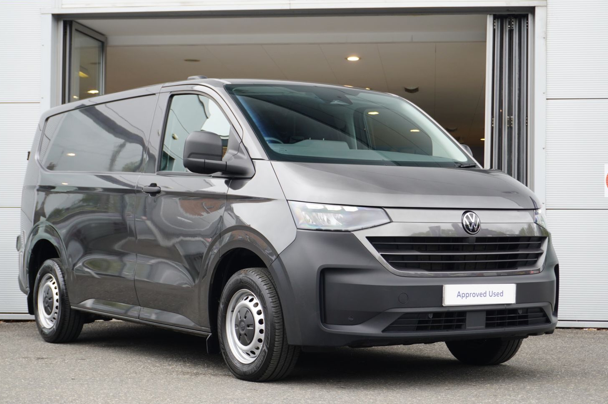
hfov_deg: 29.3
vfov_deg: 19.7
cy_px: 213
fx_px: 1164
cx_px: 287
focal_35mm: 69
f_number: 5.6
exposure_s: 1/80
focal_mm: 42
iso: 250
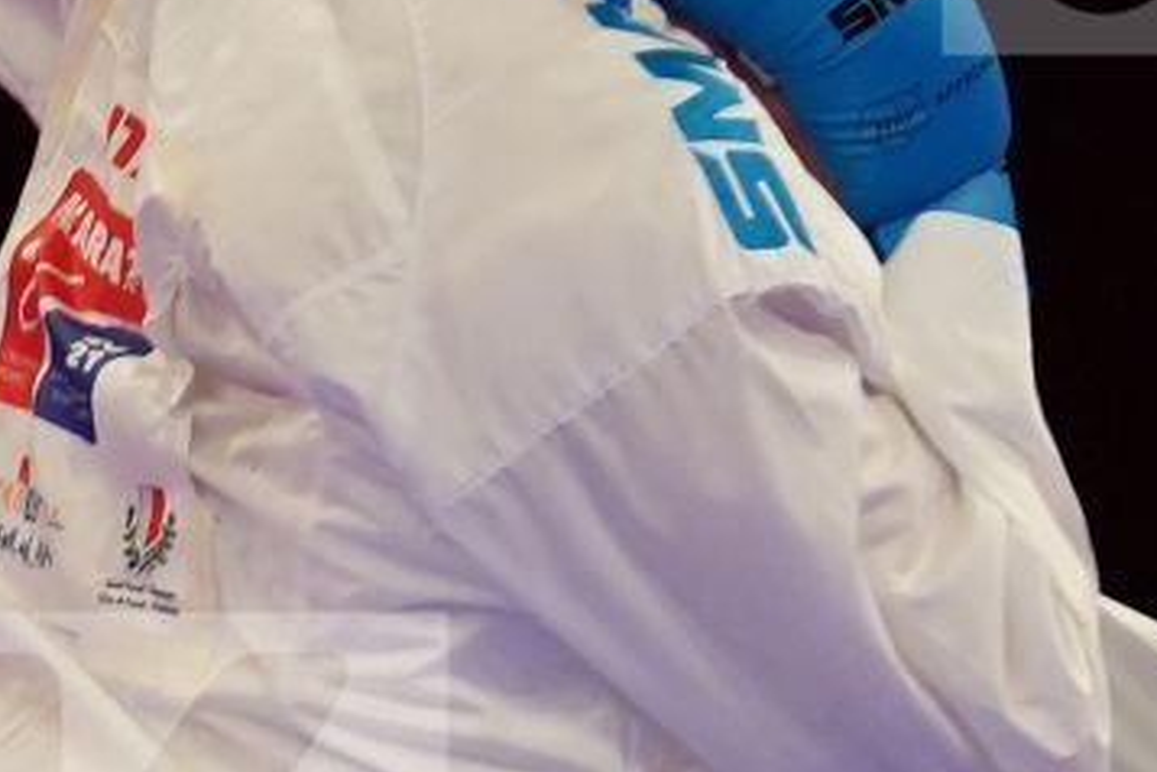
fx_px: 43930
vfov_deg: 1.0
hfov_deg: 1.5
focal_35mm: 1367
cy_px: 908
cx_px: 1245
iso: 2500
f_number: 2.8
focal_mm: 181
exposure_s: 1/1000
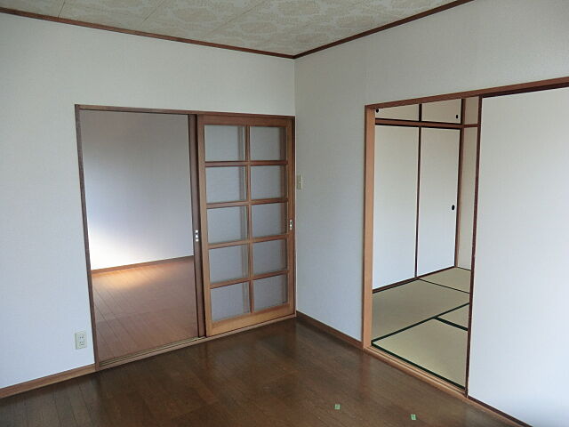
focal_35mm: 24
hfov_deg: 71.6
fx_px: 394
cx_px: 284
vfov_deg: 56.8
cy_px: 214
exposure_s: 1/80
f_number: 3.2
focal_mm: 4.3
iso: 80
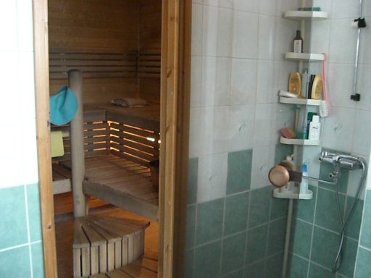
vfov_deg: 37.7
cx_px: 186
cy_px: 139
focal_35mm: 38
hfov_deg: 49.0
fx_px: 407
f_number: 2.7
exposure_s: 1/50
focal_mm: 6.2
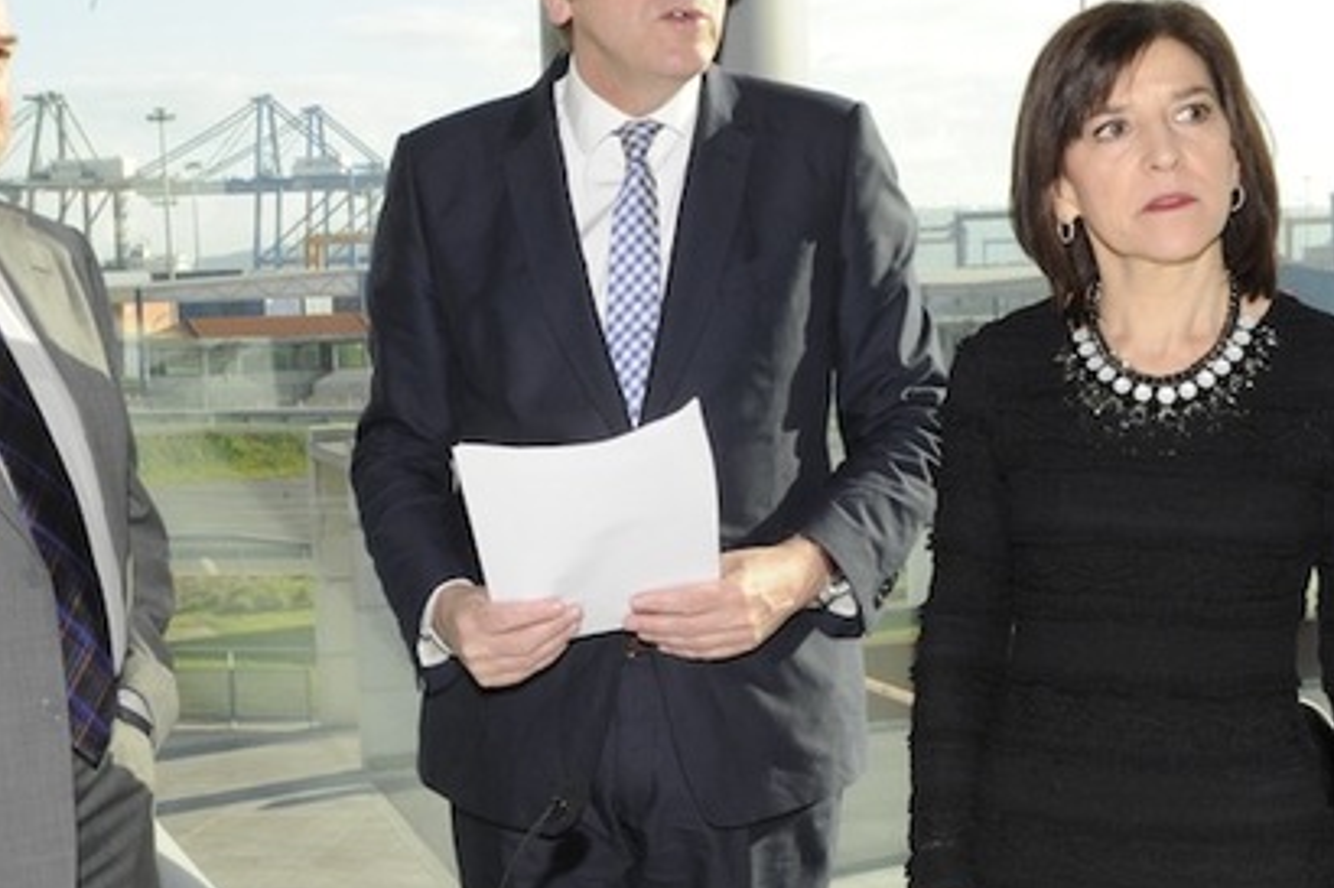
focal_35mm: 62
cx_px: 605
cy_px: 493
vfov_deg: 21.9
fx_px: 2296
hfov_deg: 32.4
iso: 1000
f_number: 22
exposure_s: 1/100
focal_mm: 35
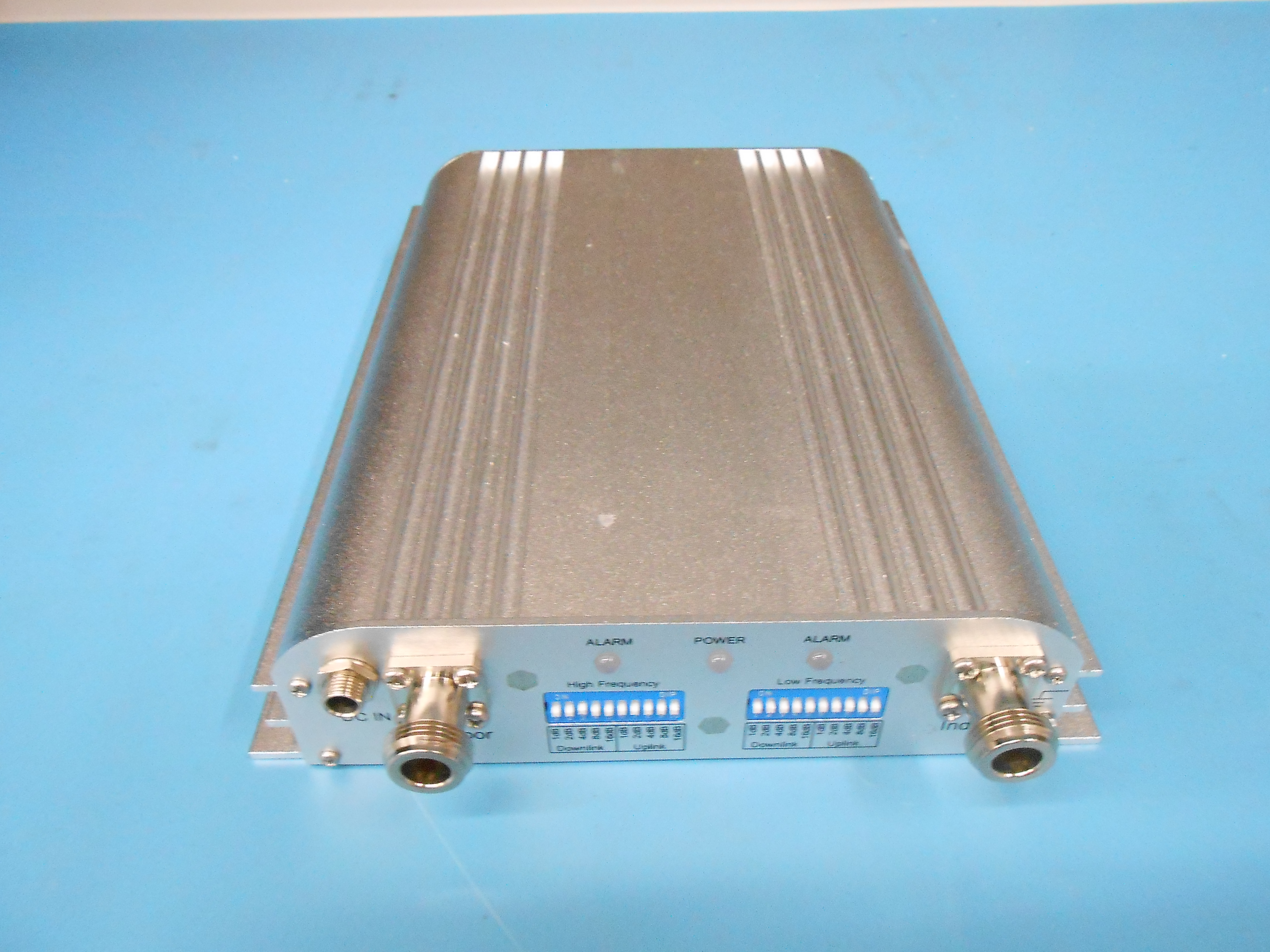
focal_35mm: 26
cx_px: 635
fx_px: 954
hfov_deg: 67.3
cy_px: 476
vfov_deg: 53.1
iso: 800
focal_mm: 4.6
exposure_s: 1/25
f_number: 3.5
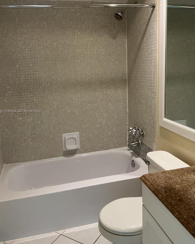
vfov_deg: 57.1
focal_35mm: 31
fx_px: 224
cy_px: 111
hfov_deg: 47.1
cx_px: 100
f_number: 1.8
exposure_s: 1/60
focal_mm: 3
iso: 125
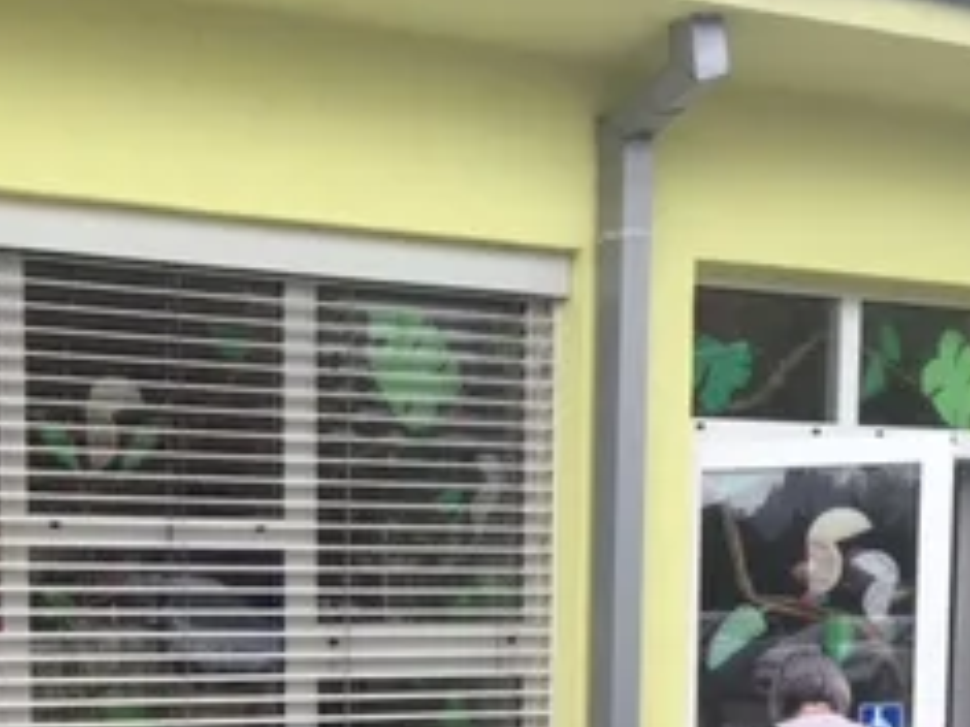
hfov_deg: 23.6
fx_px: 2213
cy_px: 954
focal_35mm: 79
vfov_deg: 17.5
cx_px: -25
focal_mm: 4.15
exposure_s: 1/100
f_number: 2.2
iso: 25
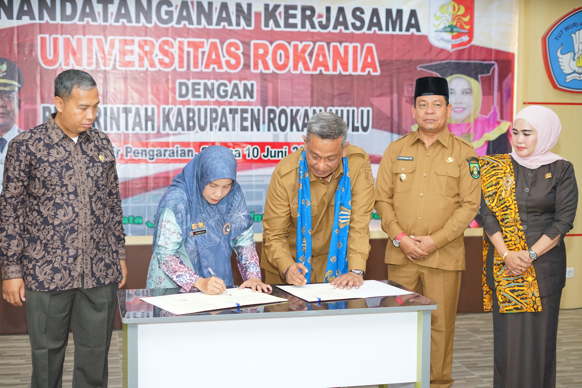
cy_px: 194
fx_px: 808
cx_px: 291
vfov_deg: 27.0
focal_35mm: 50
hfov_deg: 39.6
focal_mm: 50
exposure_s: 1/250
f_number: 2.5
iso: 2000
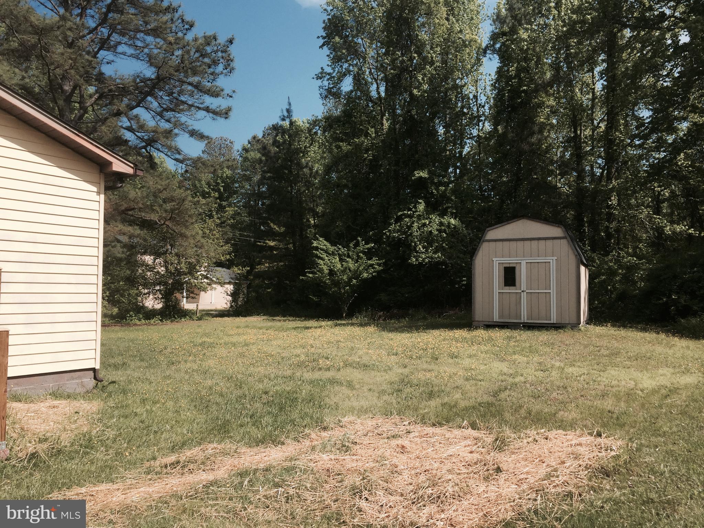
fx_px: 590
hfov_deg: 61.7
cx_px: 352
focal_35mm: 29
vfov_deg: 48.2
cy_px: 264
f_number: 2.2
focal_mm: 4.15
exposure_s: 1/1522
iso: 32
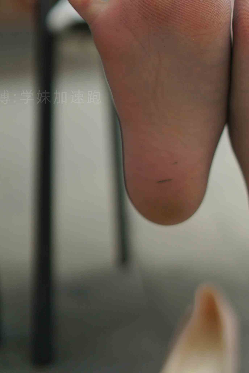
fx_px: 1067
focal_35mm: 103
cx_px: 227
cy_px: 10
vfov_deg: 19.3
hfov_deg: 13.2
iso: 200
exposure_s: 1/5000
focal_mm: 50
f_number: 2
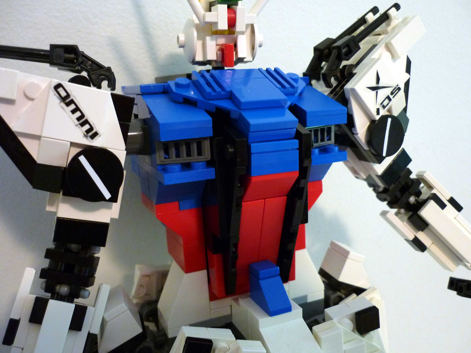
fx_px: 449
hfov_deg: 55.4
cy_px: 176
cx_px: 236
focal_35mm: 33
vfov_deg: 42.9
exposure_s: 1/8
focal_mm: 5.5
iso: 400
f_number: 2.8
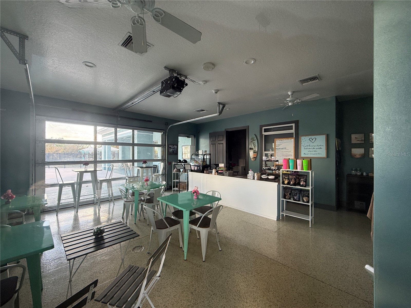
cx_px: 206
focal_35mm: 14
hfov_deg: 102.1
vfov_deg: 85.7
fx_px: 166
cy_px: 154
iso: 160
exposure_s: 1/99
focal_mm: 2.22
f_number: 2.2
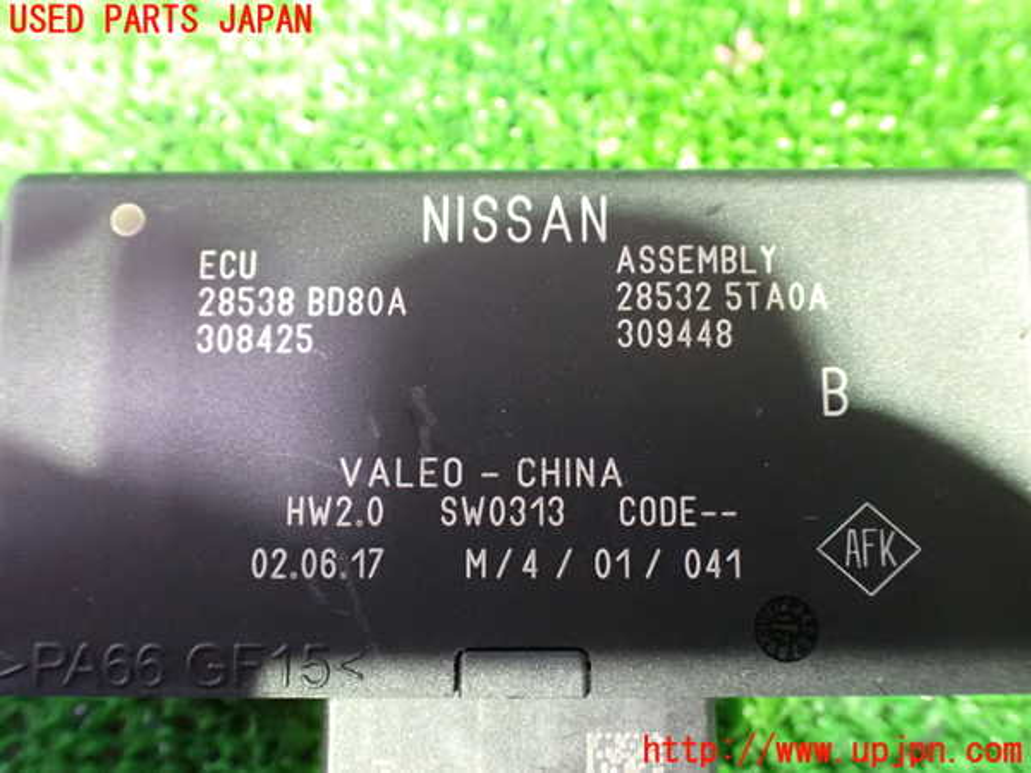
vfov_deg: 46.8
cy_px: 386
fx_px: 894
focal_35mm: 30
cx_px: 516
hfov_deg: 60.0
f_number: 2.3
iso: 1600
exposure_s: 1/13
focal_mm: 5.4
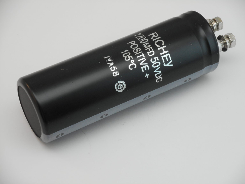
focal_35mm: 102
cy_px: 92
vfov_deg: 14.5
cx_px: 122
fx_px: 722
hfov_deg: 19.3
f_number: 5.8
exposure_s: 1/60
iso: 220
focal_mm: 18.2
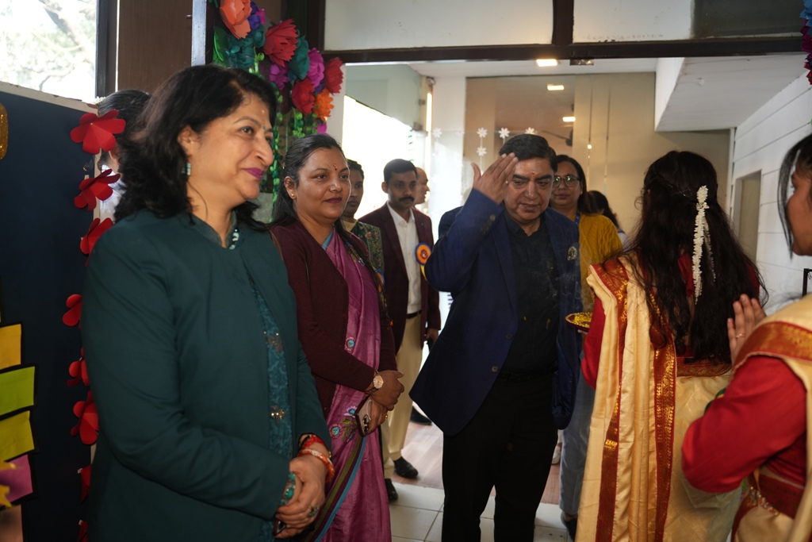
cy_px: 271
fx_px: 632
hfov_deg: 65.5
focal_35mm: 28
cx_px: 406
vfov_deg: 46.4
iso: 500
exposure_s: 1/100
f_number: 2.8
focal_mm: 28
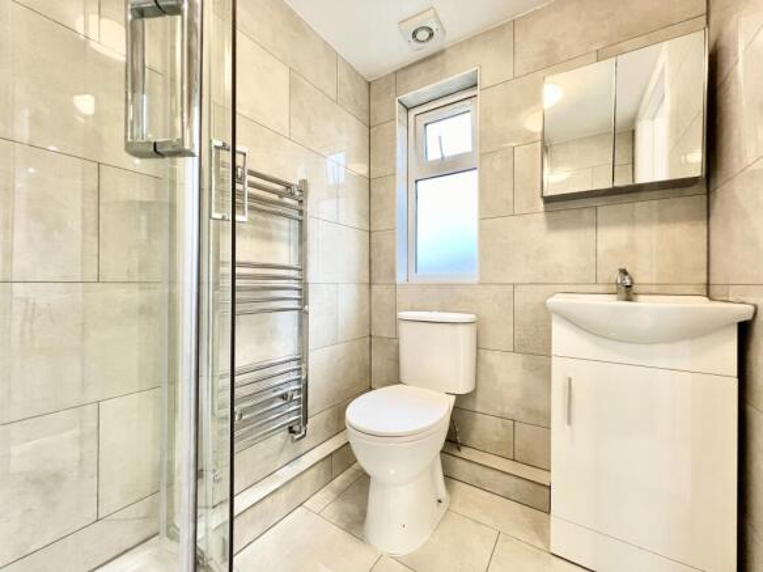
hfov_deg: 106.2
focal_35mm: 13
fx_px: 286
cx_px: 382
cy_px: 286
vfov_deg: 89.9
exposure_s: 1/100
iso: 250
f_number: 1.8
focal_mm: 1.57
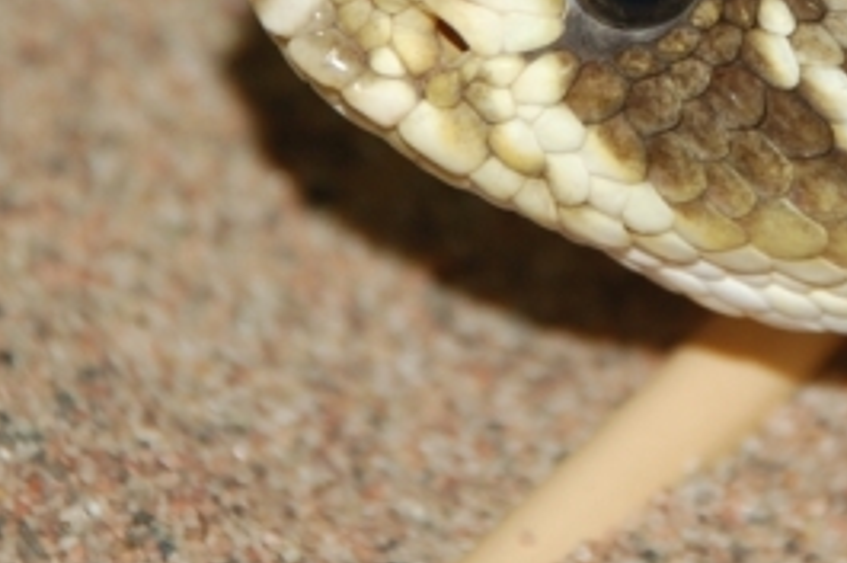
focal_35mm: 489
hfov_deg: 4.2
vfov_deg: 2.8
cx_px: 678
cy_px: 0
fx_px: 11496
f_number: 5.6
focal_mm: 135
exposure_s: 1/60
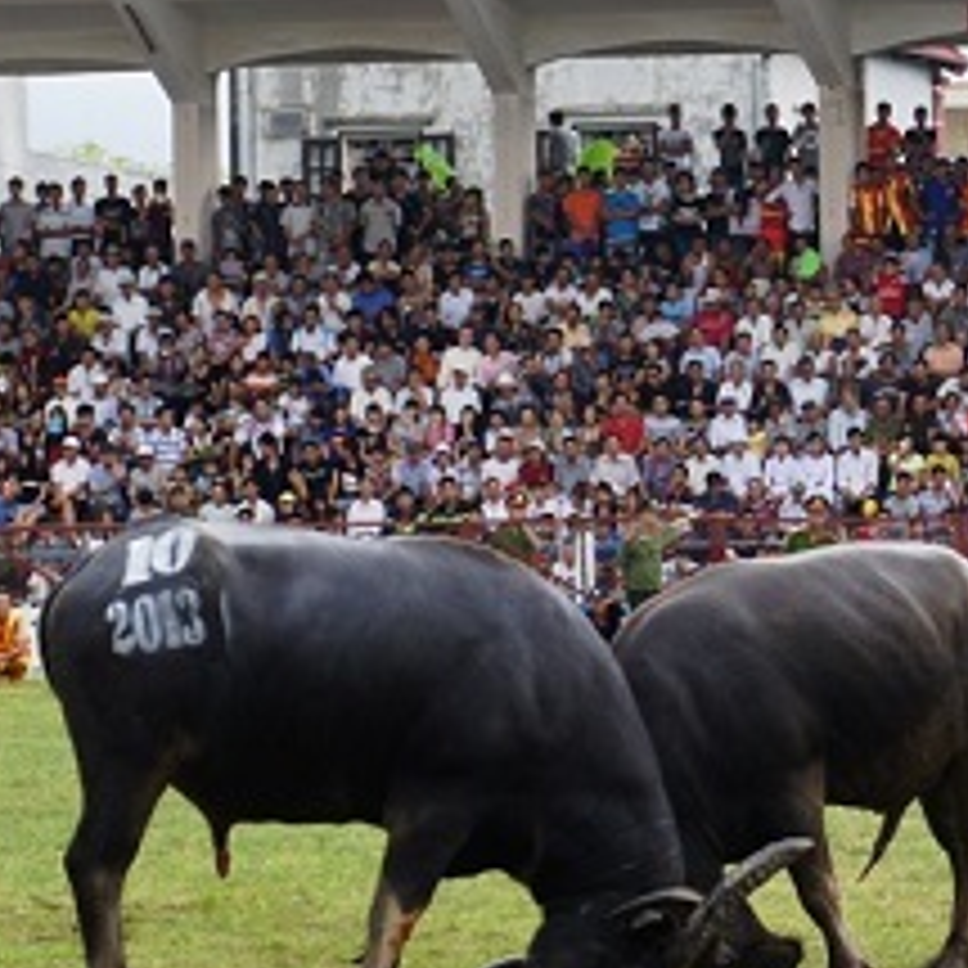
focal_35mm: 195
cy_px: 353
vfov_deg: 9.0
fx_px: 6175
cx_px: 707
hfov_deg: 9.0
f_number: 6.3
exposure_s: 1/100
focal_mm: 55
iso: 200
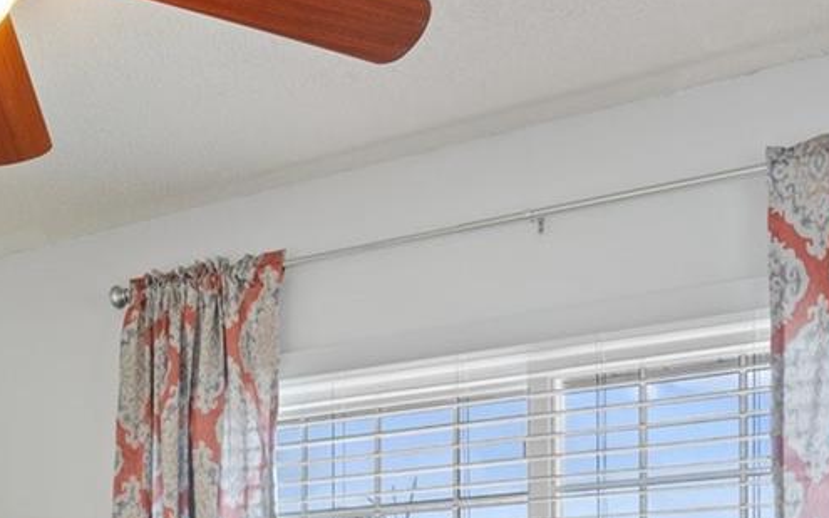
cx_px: 258
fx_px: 1265
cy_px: 739
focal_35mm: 56
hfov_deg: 35.8
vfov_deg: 20.4
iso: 320
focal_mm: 17
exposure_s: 1
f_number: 9
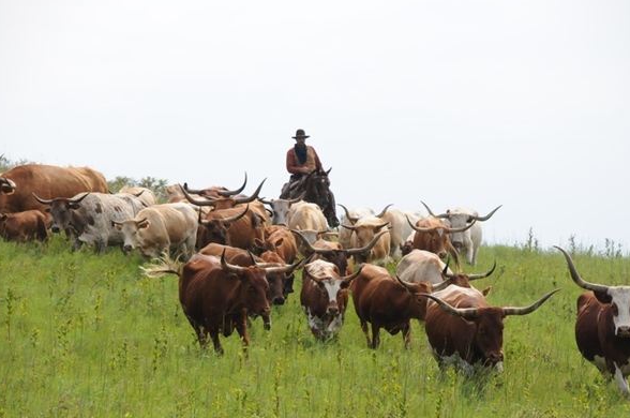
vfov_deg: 6.2
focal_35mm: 221
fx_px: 3853
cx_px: 315
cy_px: 217
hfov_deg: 9.3
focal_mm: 135
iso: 1000
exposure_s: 1/2500
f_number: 8
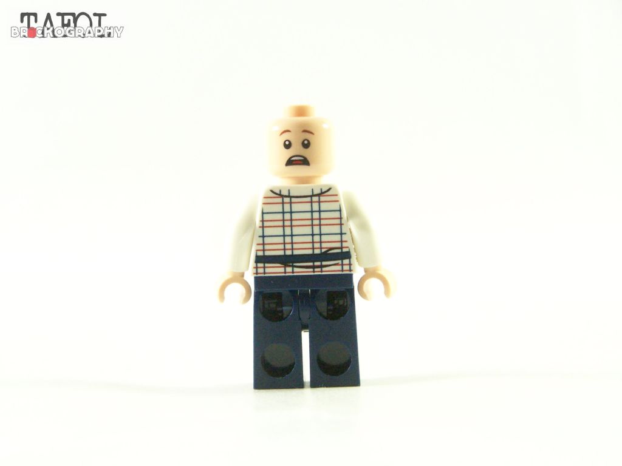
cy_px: 233
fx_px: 1887
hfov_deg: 18.7
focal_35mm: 105
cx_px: 311
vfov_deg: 14.1
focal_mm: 17.5
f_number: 3.6
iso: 400
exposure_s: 1/60
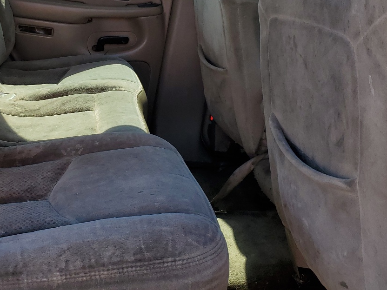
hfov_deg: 37.3
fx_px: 559
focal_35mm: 50
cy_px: 94
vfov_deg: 28.9
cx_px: 98
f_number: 1.5
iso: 50
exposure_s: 1/455
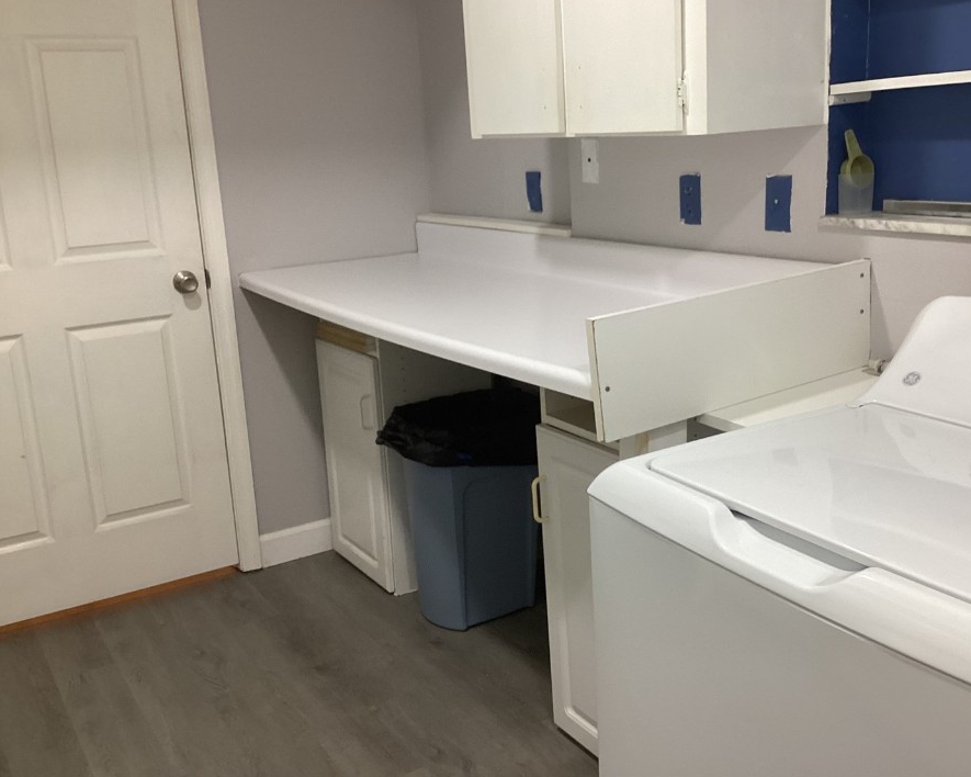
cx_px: 555
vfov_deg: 42.2
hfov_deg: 51.4
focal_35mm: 35
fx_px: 1006
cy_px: 358
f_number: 2.4
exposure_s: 1/60
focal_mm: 3.3
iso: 160
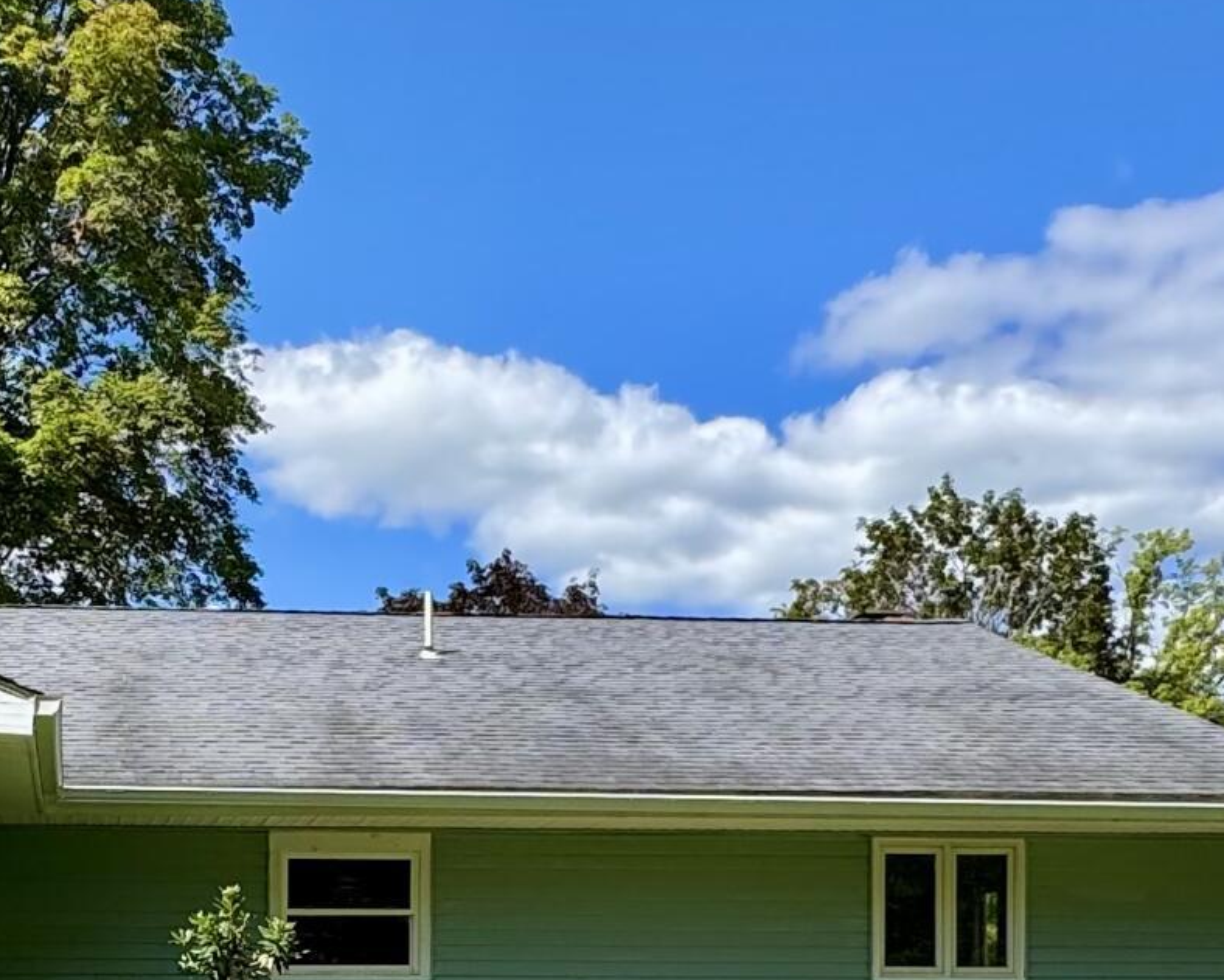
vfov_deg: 27.1
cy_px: 1030
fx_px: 1884
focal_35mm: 52
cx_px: 186
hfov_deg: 34.5
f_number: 2.2
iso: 50
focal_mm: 2.22
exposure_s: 1/1323
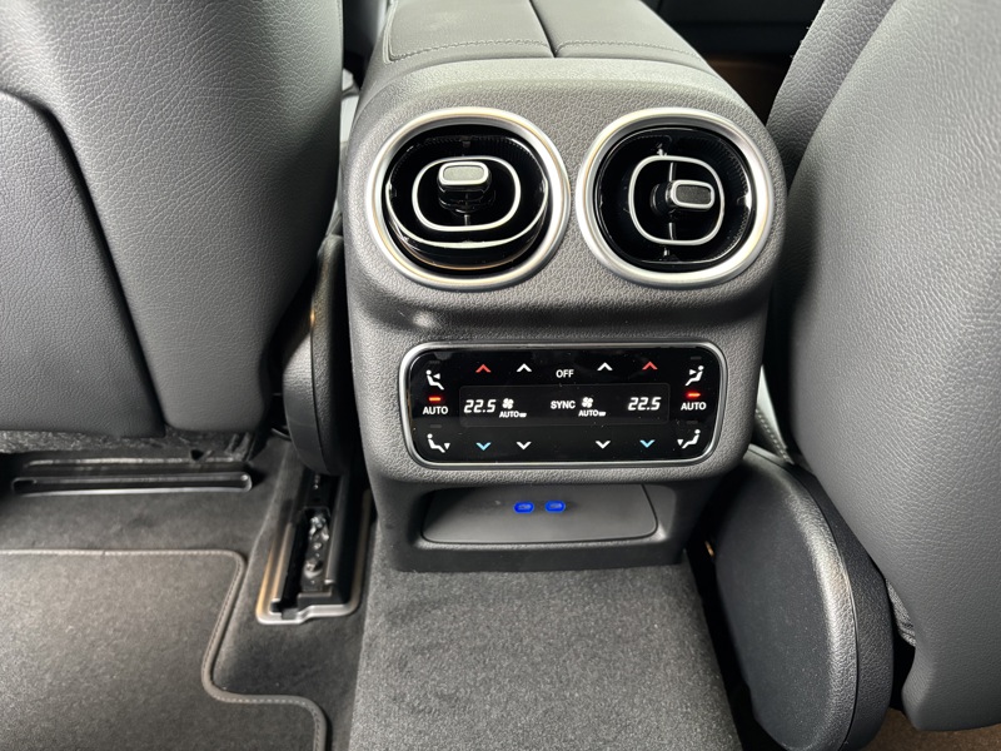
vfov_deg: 53.1
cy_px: 376
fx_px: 752
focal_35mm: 26
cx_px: 500
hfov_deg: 67.3
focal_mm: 5.96
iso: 500
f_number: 1.6
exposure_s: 1/51
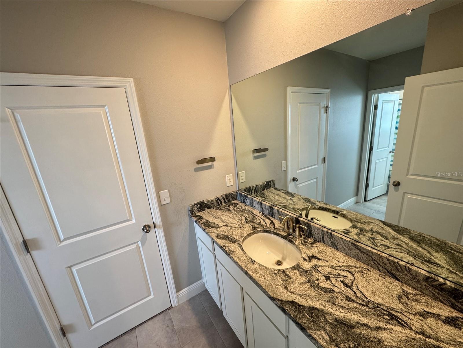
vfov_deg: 85.7
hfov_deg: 102.1
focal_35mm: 14
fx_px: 187
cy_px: 174
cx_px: 232
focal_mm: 2.22
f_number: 2.2
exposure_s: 1/60
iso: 200
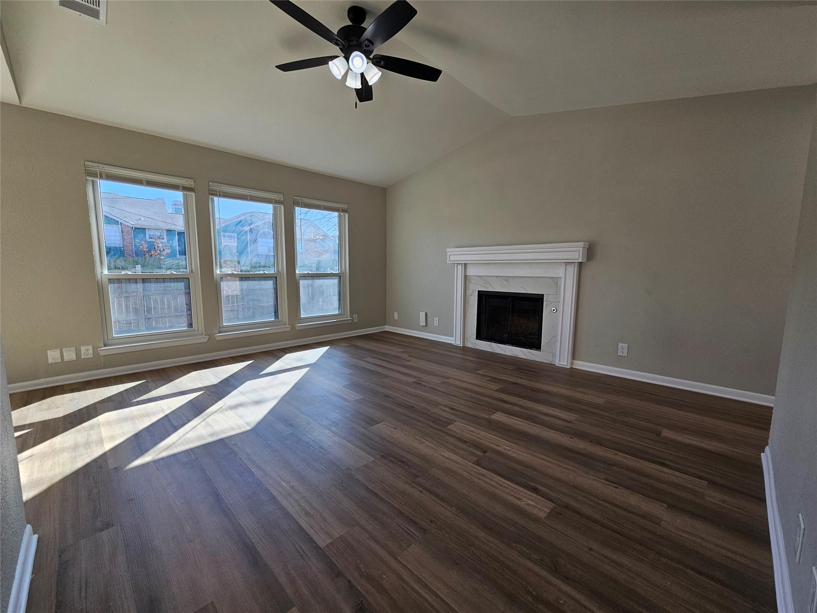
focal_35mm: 13
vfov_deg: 89.9
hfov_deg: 106.2
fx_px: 307
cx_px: 408
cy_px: 306
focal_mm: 2.2
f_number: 2.2
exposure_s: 1/228
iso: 50
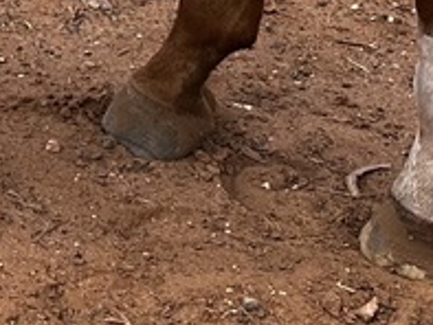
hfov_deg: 11.1
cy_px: -648
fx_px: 2028
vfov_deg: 7.9
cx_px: -423
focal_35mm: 162
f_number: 1.78
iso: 80
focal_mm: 6.86
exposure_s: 1/1040
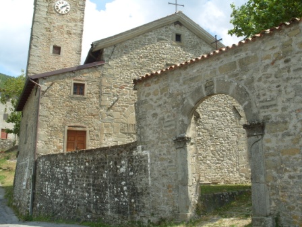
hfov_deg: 52.6
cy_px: 114
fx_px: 305
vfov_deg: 40.7
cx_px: 151
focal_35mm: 35
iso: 80
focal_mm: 7.8
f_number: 5.7
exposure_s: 1/350
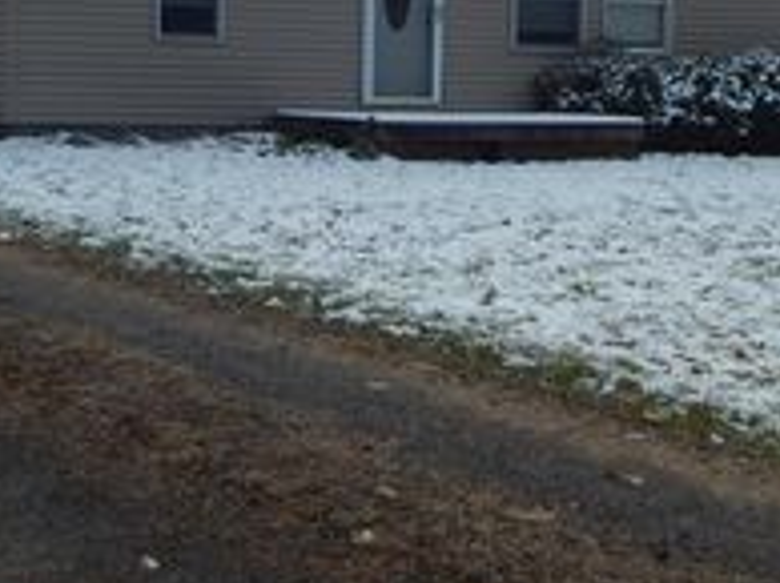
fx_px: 2205
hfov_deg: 20.1
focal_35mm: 98
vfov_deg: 14.8
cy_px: -26
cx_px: 382
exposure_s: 1/1000
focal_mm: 6.8
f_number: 3.4
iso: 125
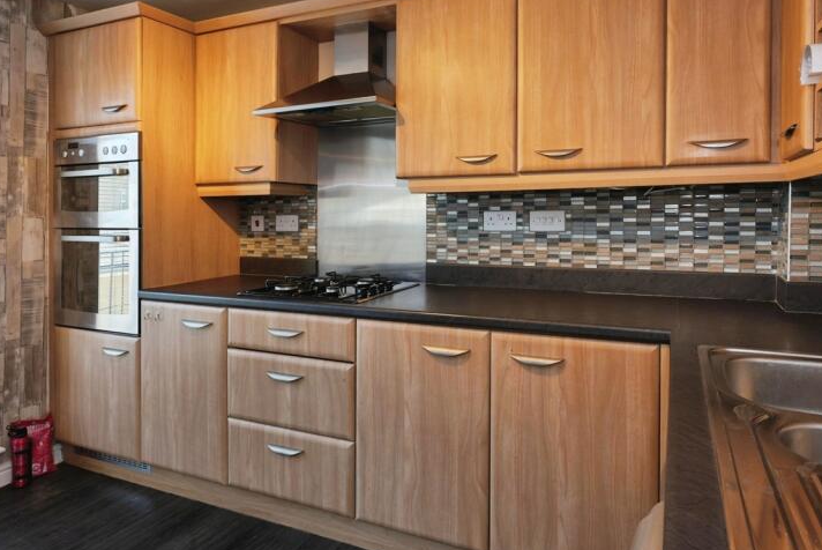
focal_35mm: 23
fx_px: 526
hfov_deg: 75.9
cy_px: 220
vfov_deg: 54.8
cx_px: 449
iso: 100
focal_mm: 16
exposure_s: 1/5
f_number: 8
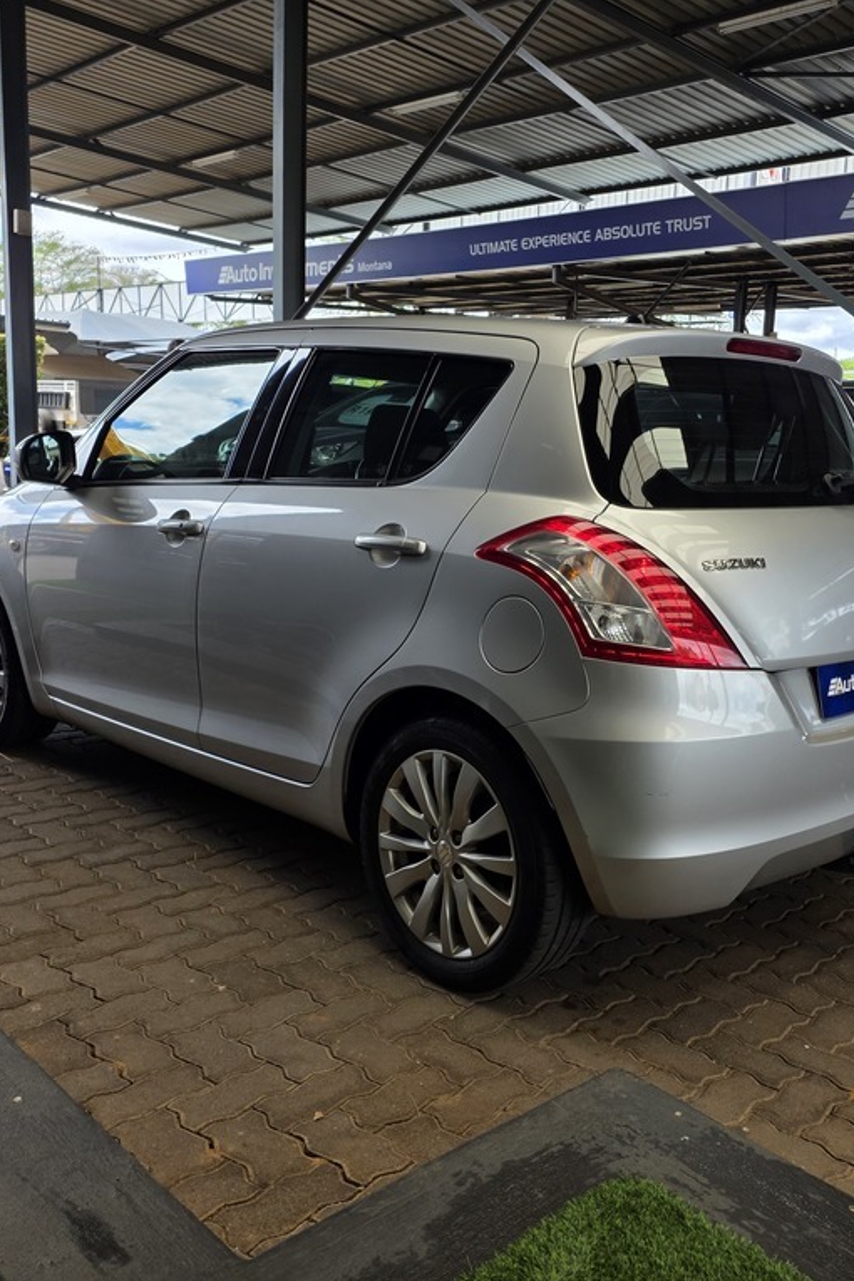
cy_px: 640
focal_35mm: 32
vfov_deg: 58.7
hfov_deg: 40.7
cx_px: 554
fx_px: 1139
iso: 80
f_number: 1.7
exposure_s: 1/1422
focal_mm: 6.25
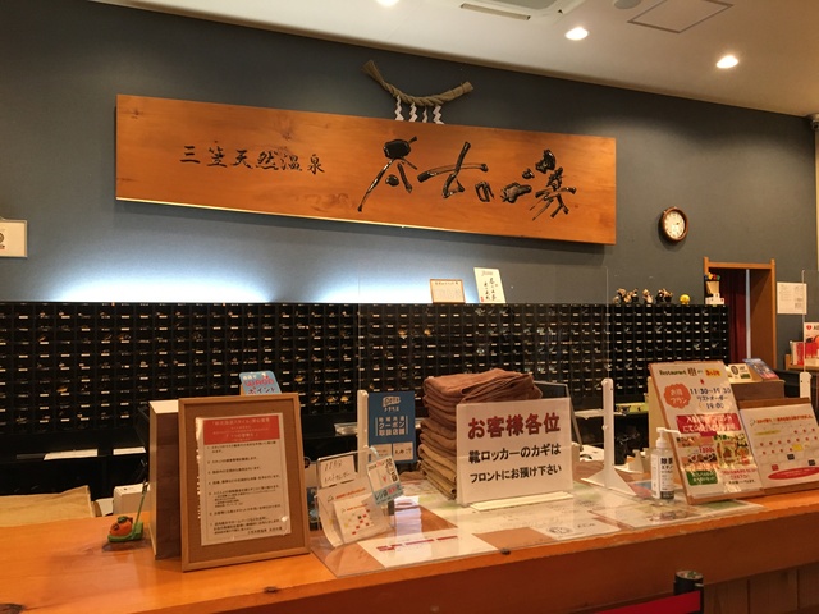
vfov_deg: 48.2
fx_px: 686
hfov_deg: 61.7
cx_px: 410
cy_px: 307
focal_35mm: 29
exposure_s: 1/30
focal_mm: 4.15
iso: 160
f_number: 2.2
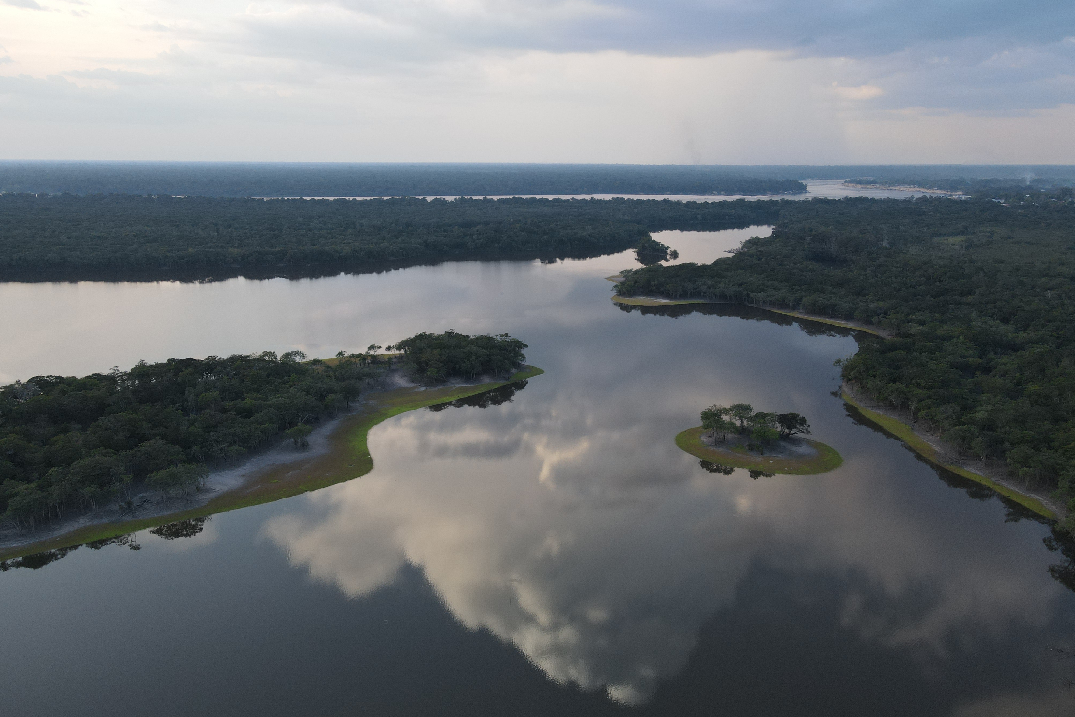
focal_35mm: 25
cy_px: 335
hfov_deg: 71.5
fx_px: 746
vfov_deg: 51.3
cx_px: 537
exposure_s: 1/100
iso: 100
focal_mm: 4.5
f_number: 2.8
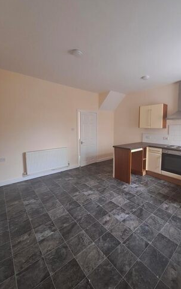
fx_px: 118
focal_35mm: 15
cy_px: 141
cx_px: 113
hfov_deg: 73.7
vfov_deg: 101.4
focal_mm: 1.42
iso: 200
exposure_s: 1/33
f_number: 2.2
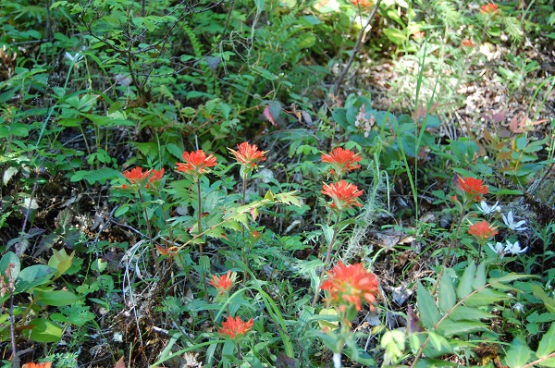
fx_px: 785
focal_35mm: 51
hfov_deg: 38.9
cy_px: 184
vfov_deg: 26.4
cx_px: 278
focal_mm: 34
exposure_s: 1/60
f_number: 4.5
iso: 400
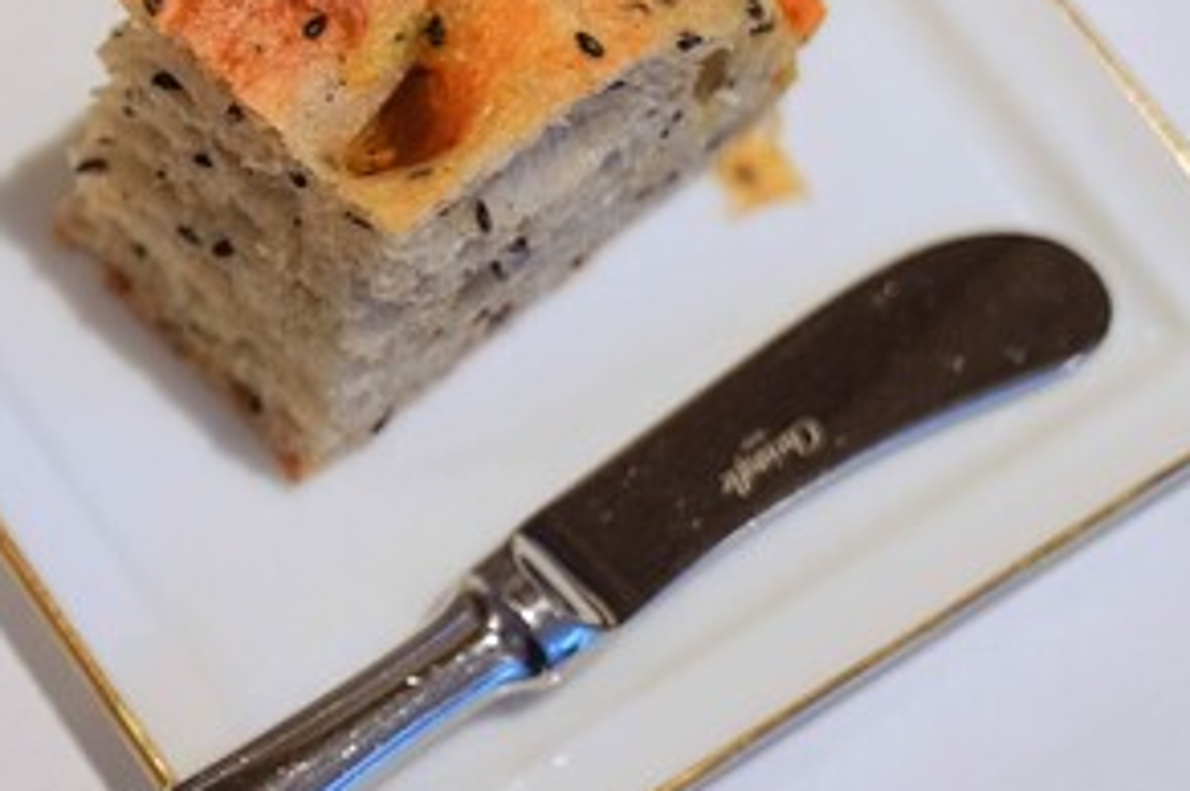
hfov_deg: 14.6
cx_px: -432
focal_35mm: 134
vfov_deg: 10.2
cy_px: 147
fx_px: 4424
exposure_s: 1/50
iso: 400
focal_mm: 46
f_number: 2.8
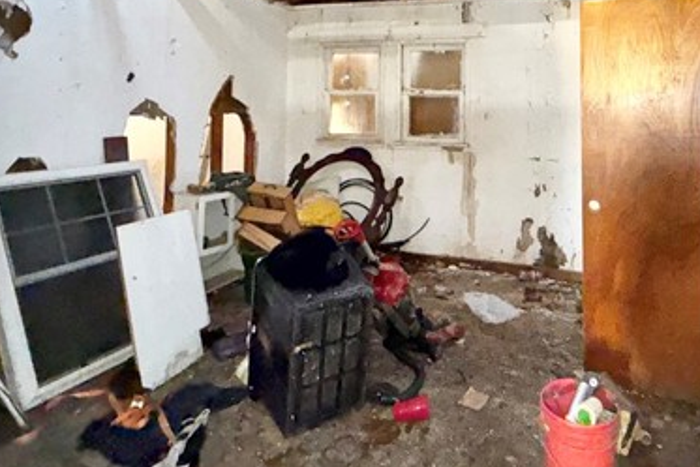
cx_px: 467
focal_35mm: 25
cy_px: 96
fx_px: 486
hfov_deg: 69.4
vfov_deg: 48.5
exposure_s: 1/52
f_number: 2.2
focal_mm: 2.22
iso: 500
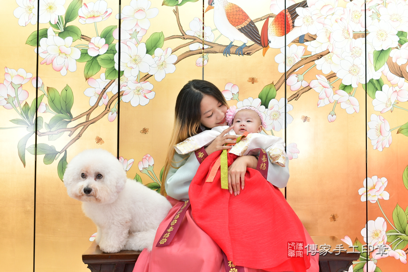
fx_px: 397
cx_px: 204
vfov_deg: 37.9
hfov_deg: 54.4
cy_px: 136
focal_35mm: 35
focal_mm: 35
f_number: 4.5
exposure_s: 1/200
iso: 800
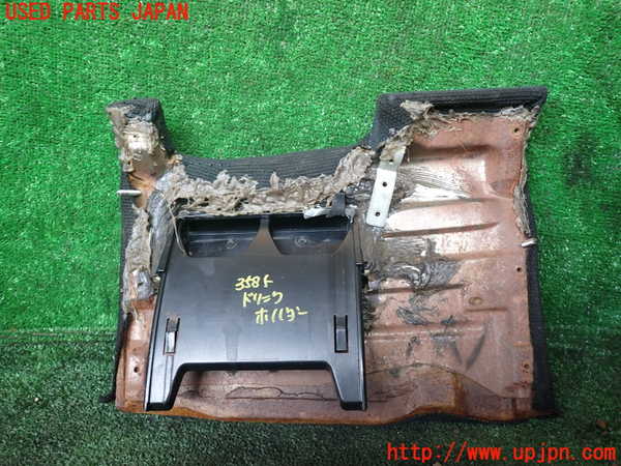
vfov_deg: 54.9
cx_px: 310
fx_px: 448
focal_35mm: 25
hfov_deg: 69.4
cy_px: 233
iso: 200
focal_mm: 4.5
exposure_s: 1/40
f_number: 2
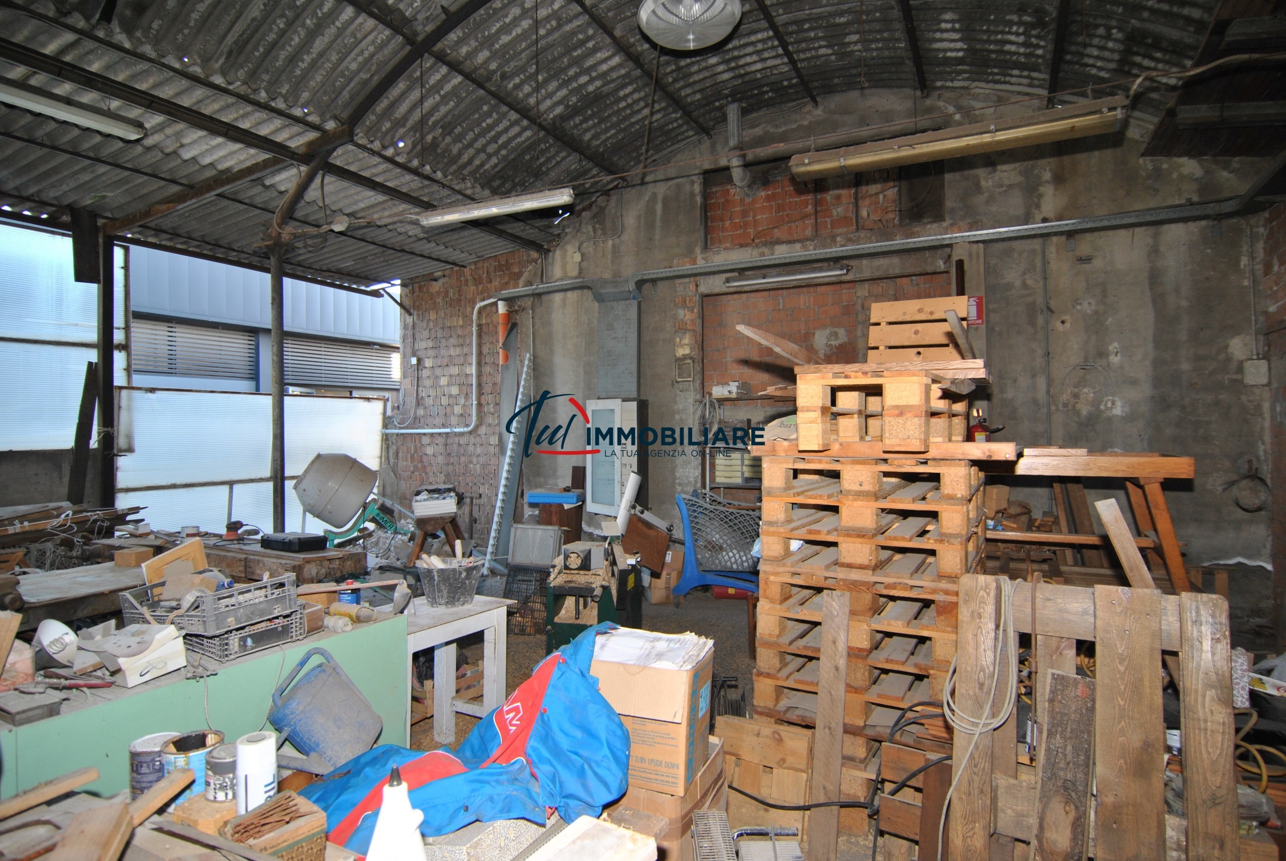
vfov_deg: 67.5
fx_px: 644
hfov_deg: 89.9
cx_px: 643
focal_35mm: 18
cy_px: 430
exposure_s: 1/60
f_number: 4
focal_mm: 12
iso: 200
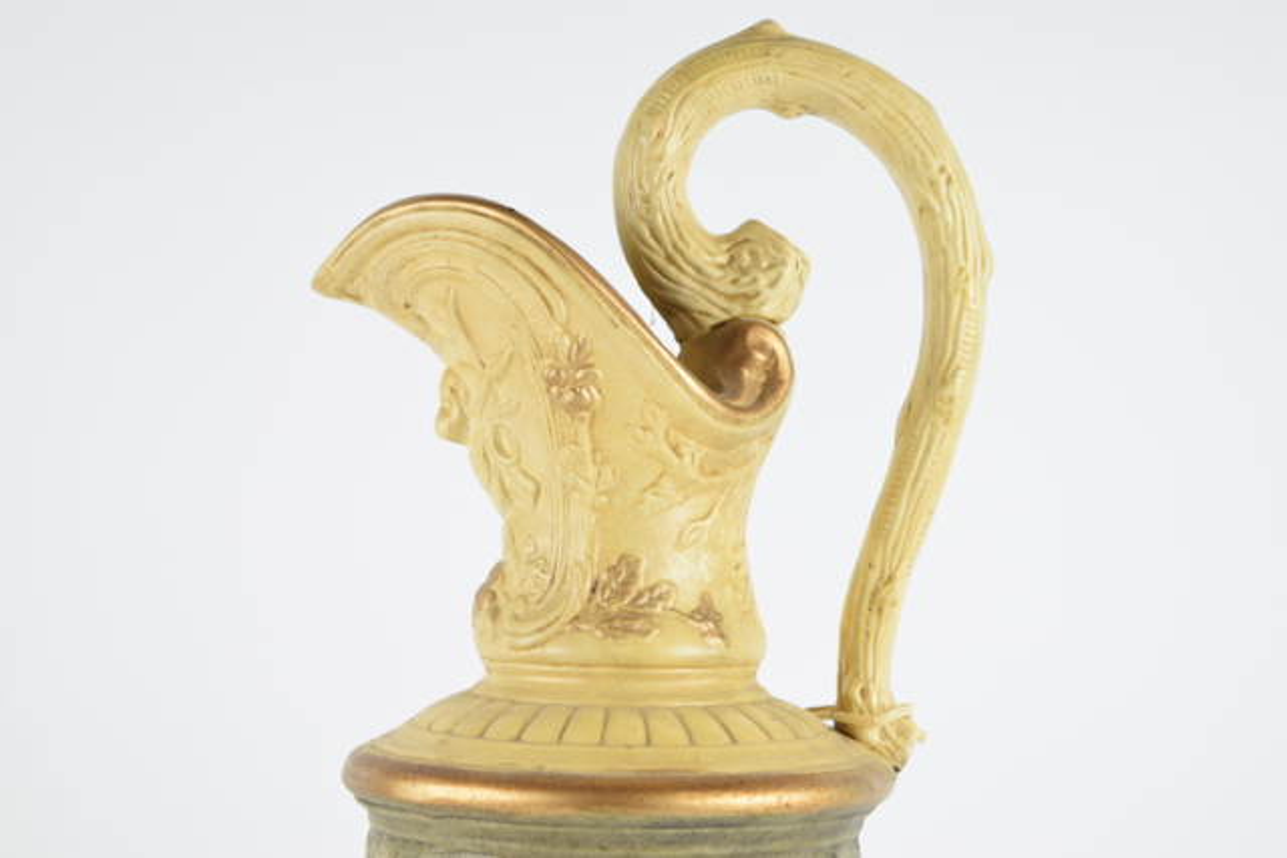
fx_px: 2950
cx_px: 644
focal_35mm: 82
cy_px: 429
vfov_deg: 16.6
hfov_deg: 24.6
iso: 400
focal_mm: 55
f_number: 6.3
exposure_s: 1/125
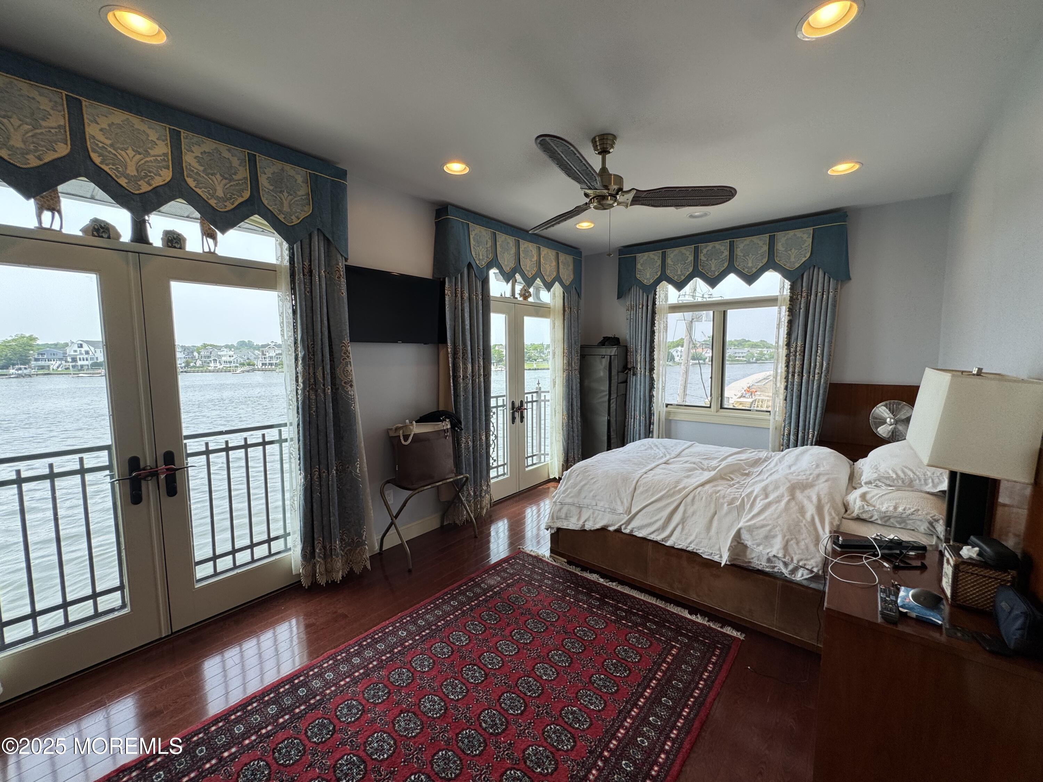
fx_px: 422
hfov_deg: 102.1
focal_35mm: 14
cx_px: 522
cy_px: 391
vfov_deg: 85.7
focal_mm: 2.22
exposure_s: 1/182
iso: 40
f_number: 2.2
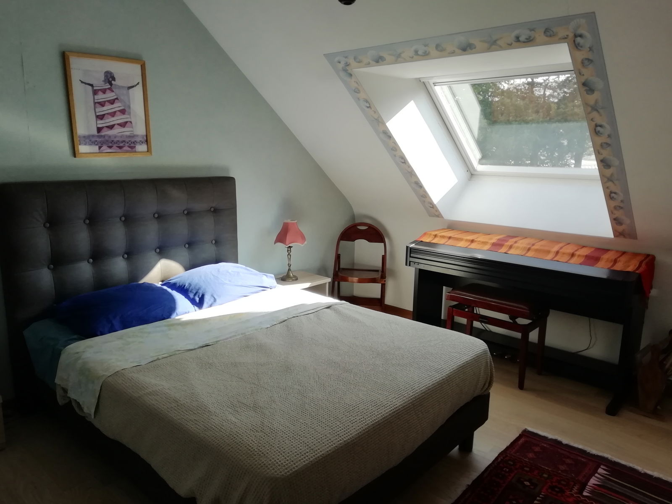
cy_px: 252
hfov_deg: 67.3
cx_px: 336
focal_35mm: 26
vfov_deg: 53.1
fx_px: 505
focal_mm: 3.46
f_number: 2.2
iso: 50
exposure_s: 1/218
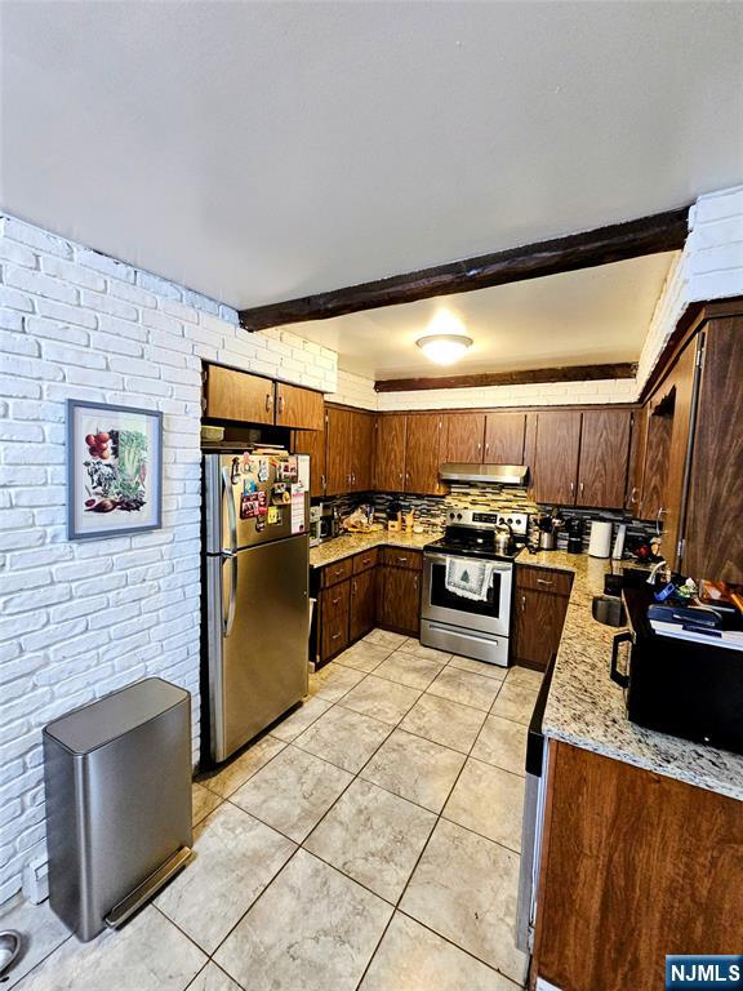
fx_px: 372
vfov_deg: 106.2
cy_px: 496
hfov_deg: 89.9
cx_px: 372
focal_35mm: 13
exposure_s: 1/60
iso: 400
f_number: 2.2
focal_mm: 2.2
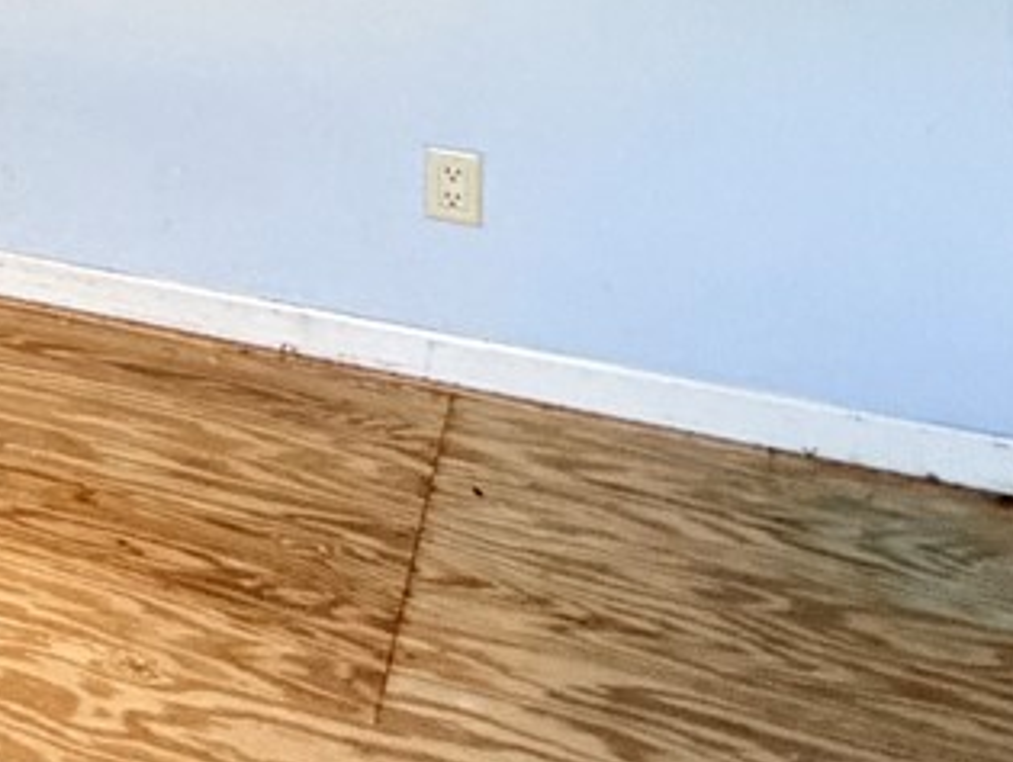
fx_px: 2080
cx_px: -1106
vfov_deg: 18.2
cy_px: -428
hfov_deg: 17.5
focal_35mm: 71
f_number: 2.2
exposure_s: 1/60
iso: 400
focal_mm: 2.22
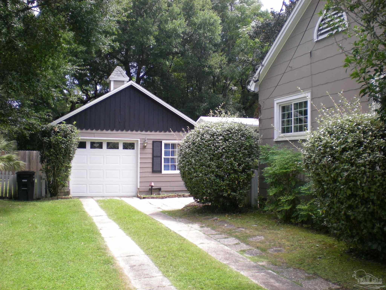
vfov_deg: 37.7
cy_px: 145
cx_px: 193
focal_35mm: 38
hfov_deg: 49.0
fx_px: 424
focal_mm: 6.3
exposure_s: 1/205
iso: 50
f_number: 3.1
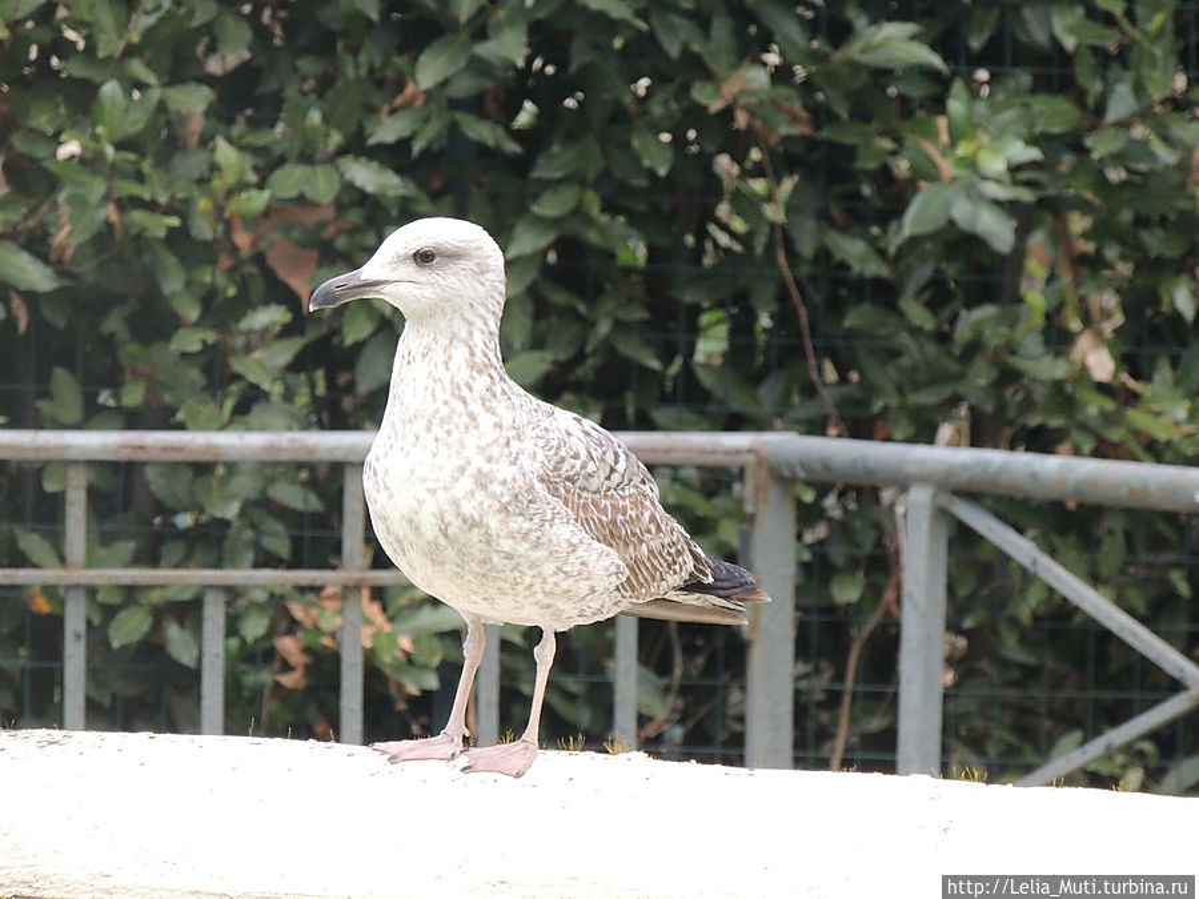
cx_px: 600
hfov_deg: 4.2
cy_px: 450
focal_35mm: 470
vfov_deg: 3.2
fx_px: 16279
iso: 400
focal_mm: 83.8
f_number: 4.9
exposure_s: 1/160
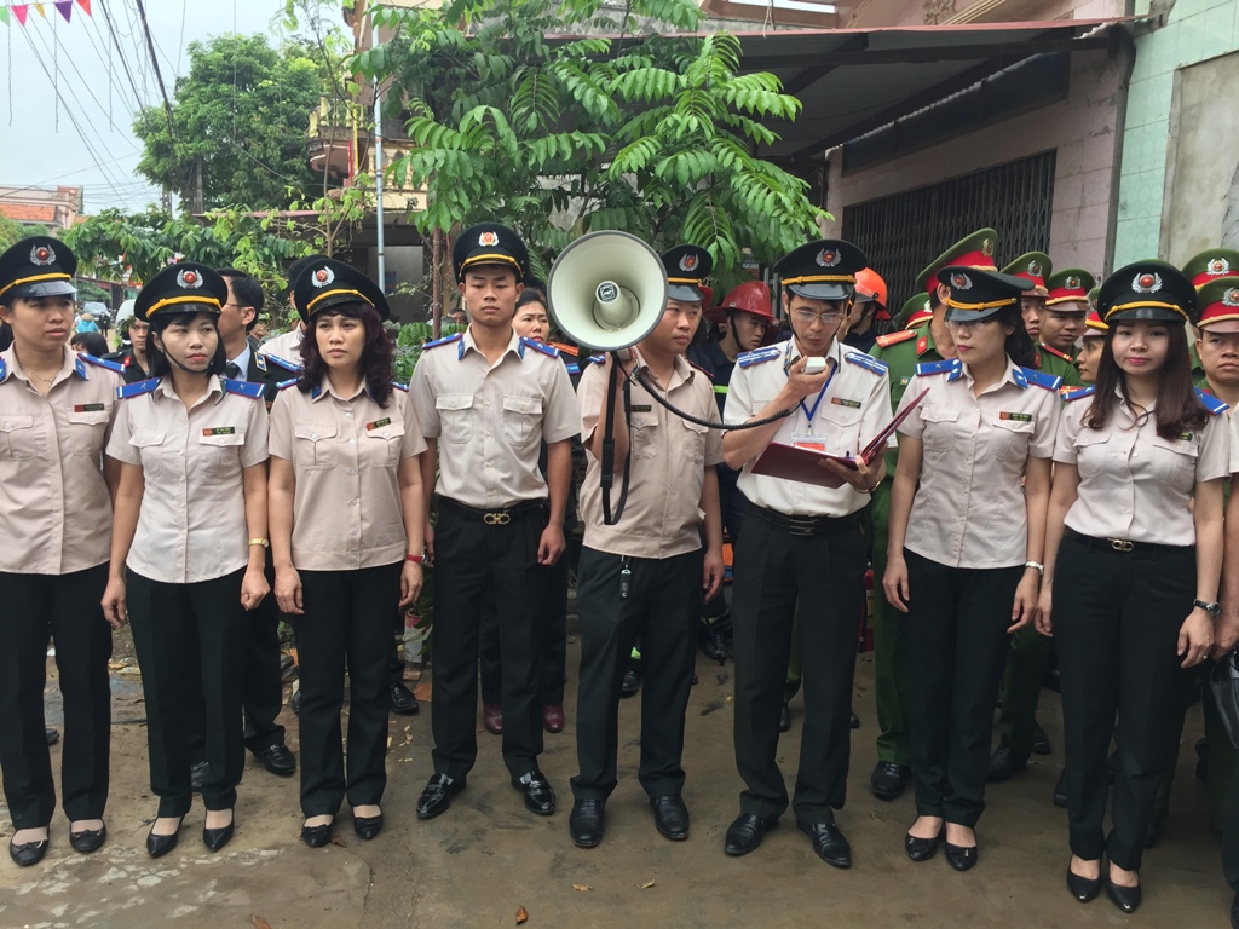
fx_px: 1038
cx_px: 620
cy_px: 464
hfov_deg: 61.7
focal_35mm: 29
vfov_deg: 48.2
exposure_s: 1/50
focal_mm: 4.15
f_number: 2.2
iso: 32
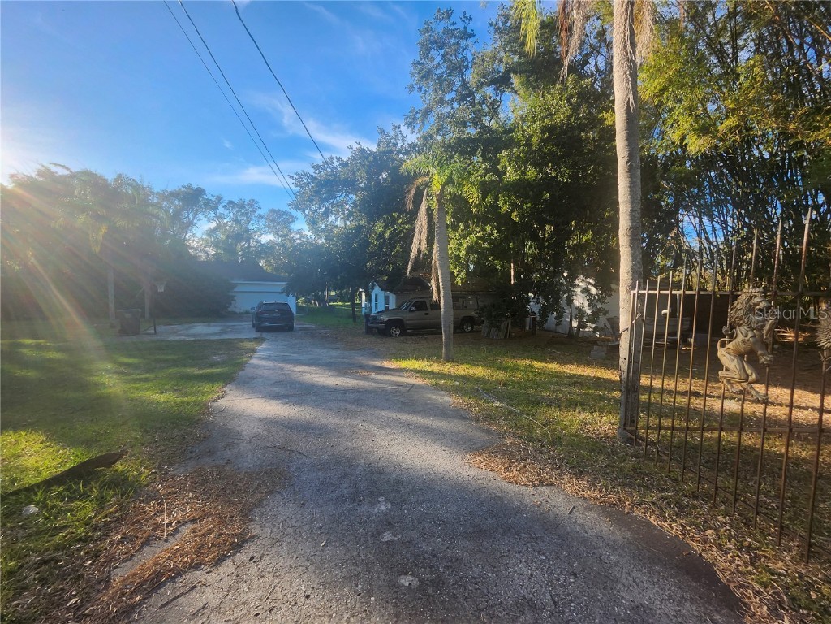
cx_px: 416
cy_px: 312
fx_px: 312
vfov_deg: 89.9
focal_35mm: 13
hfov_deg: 106.2
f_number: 2.2
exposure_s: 1/499
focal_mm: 1.74
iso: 40
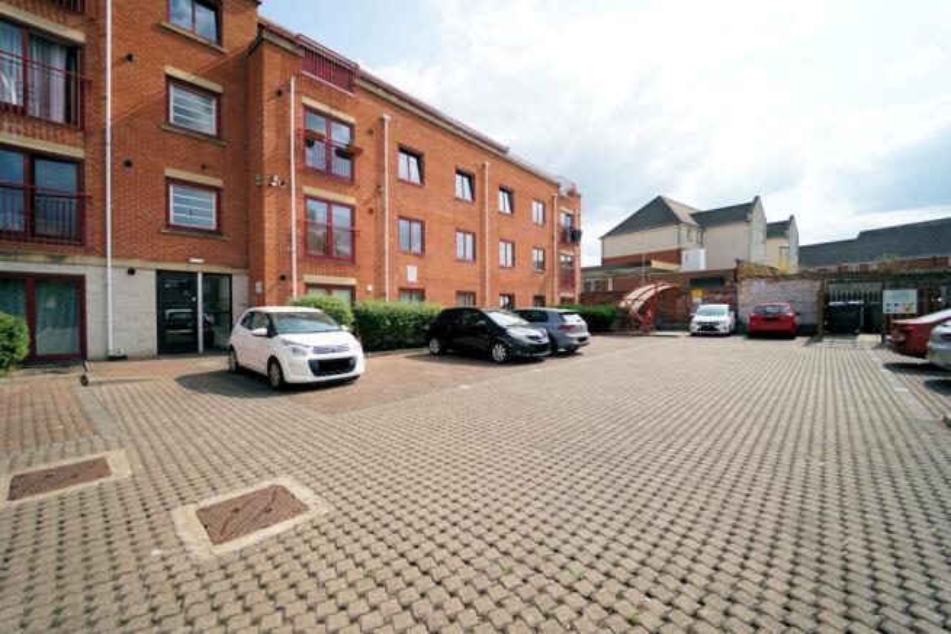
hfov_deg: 104.2
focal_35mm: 14
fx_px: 370
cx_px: 476
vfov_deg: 81.2
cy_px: 317
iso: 100
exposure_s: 1/1250
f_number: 2.8
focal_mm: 14
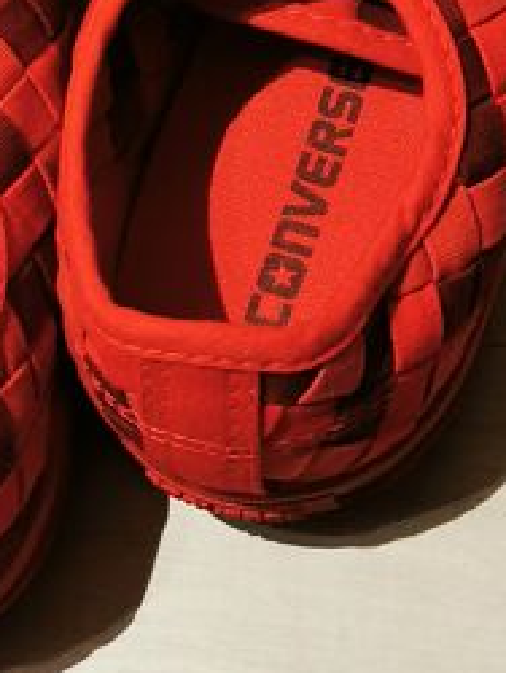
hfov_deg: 13.5
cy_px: -19
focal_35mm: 110
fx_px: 2140
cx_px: 183
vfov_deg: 17.4
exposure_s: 1/50
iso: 250
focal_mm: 5.58
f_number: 1.8
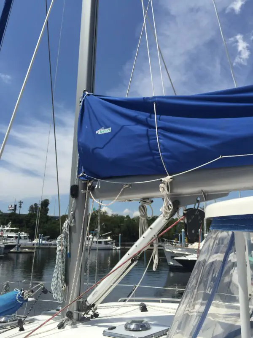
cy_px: 169
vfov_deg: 61.7
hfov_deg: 48.2
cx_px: 126
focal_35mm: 29
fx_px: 283
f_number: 2.2
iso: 32
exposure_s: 1/3049
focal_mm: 4.15
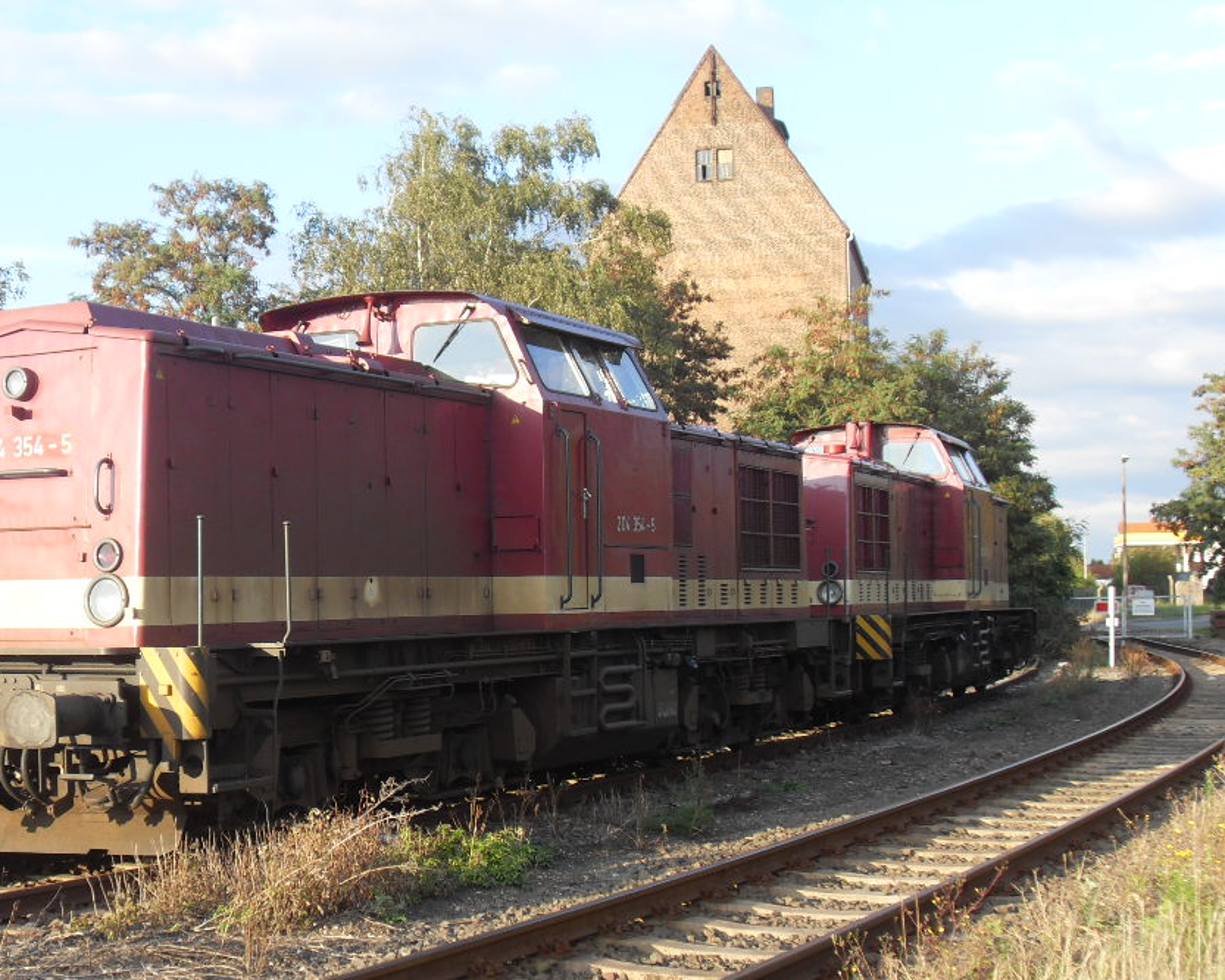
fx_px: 2175
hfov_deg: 31.4
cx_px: 491
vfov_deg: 25.4
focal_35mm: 60
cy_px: 546
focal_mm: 8.4
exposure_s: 1/180
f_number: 3.4
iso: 80
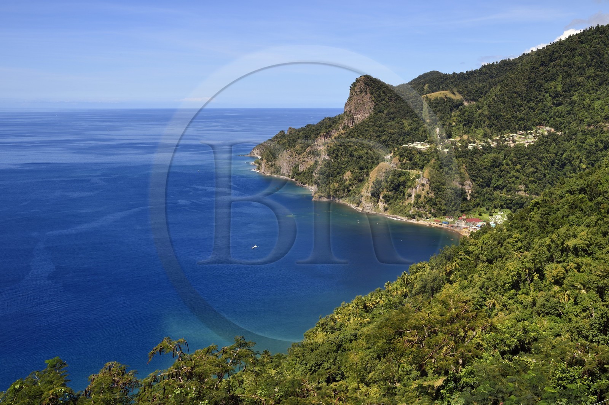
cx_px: 304
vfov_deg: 35.0
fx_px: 642
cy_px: 202
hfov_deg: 50.7
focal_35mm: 38
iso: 200
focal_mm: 38
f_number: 14
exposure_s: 1/200
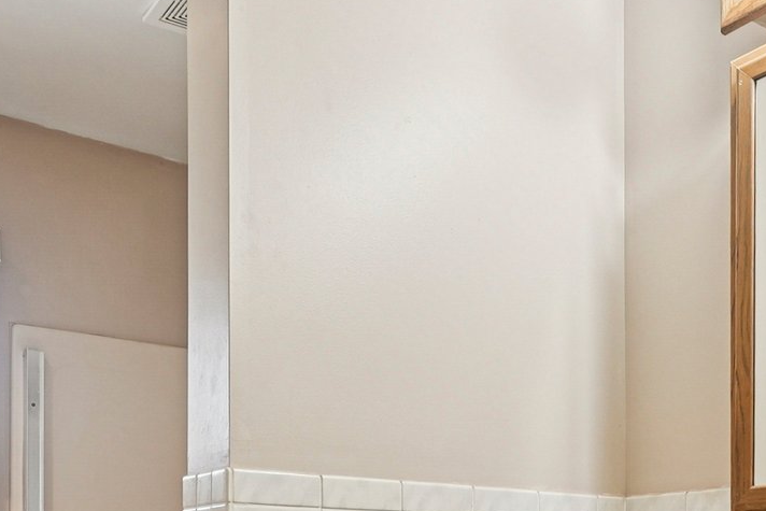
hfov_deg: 42.7
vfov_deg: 26.2
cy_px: 606
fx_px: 979
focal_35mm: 46
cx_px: 416
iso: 400
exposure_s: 1/20
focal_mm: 16
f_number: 8
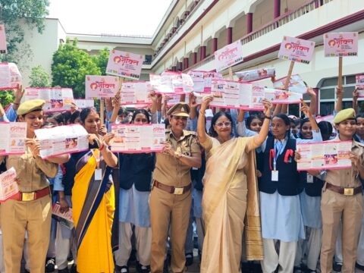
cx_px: 182
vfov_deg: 56.8
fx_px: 252
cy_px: 136
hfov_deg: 71.6
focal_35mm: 24
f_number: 1.6
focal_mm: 5.84
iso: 50
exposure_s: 1/1105
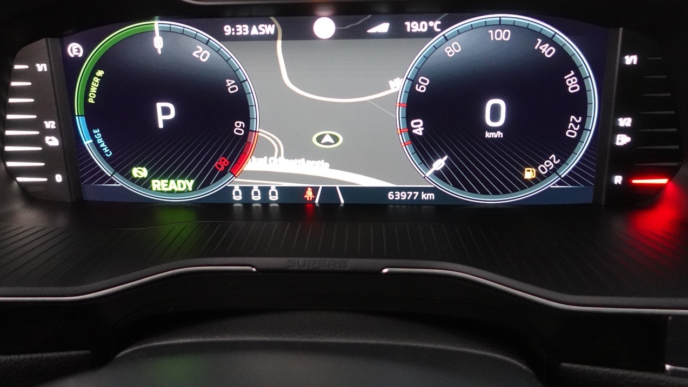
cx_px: 324
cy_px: 108
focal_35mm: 32
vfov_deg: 36.0
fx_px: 584
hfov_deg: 61.0
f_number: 1.8
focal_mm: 9.4
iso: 3200
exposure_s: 1/40
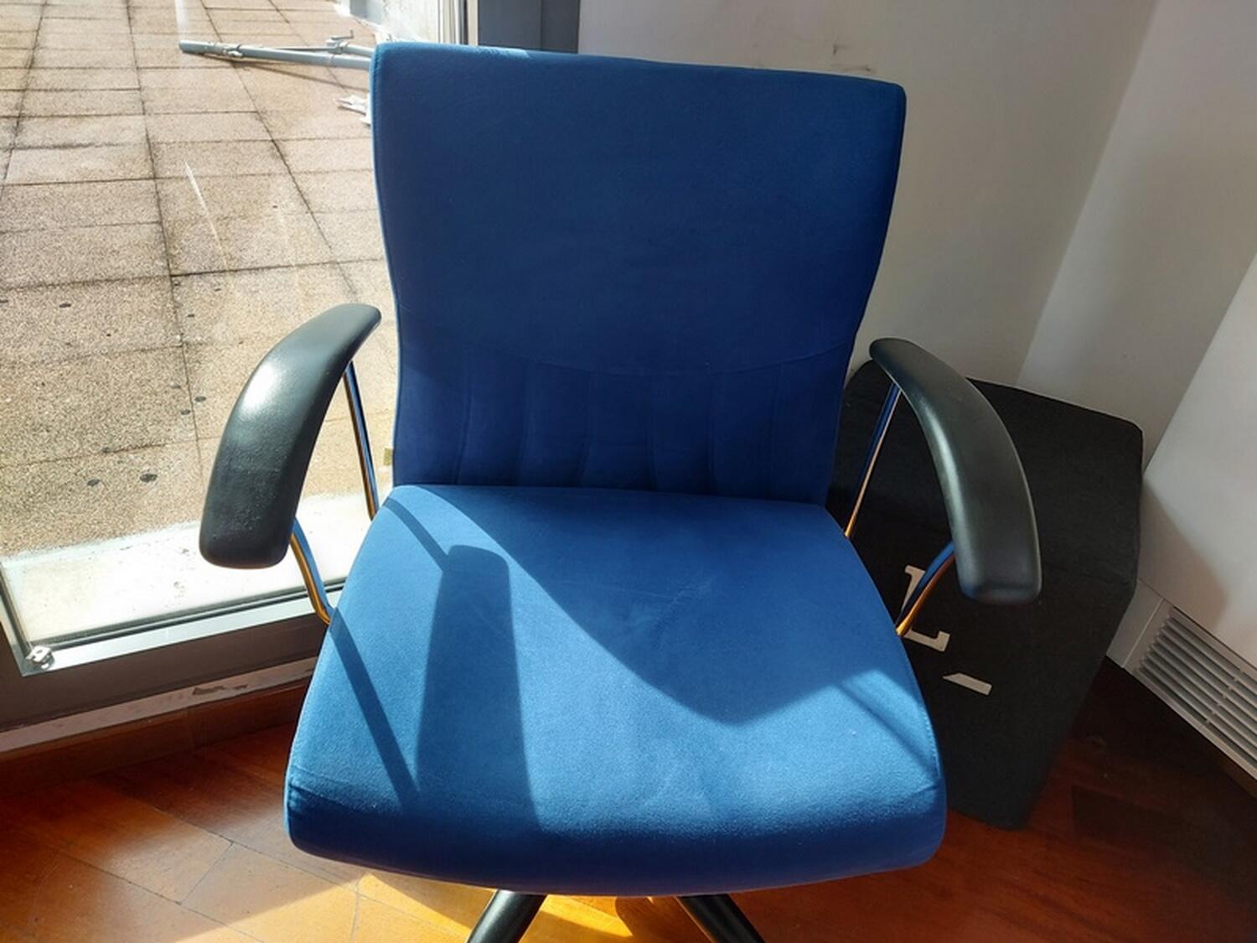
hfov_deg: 71.6
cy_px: 472
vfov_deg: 56.8
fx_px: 872
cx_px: 628
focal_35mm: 24
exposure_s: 1/50
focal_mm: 5.23
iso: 80
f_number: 1.8
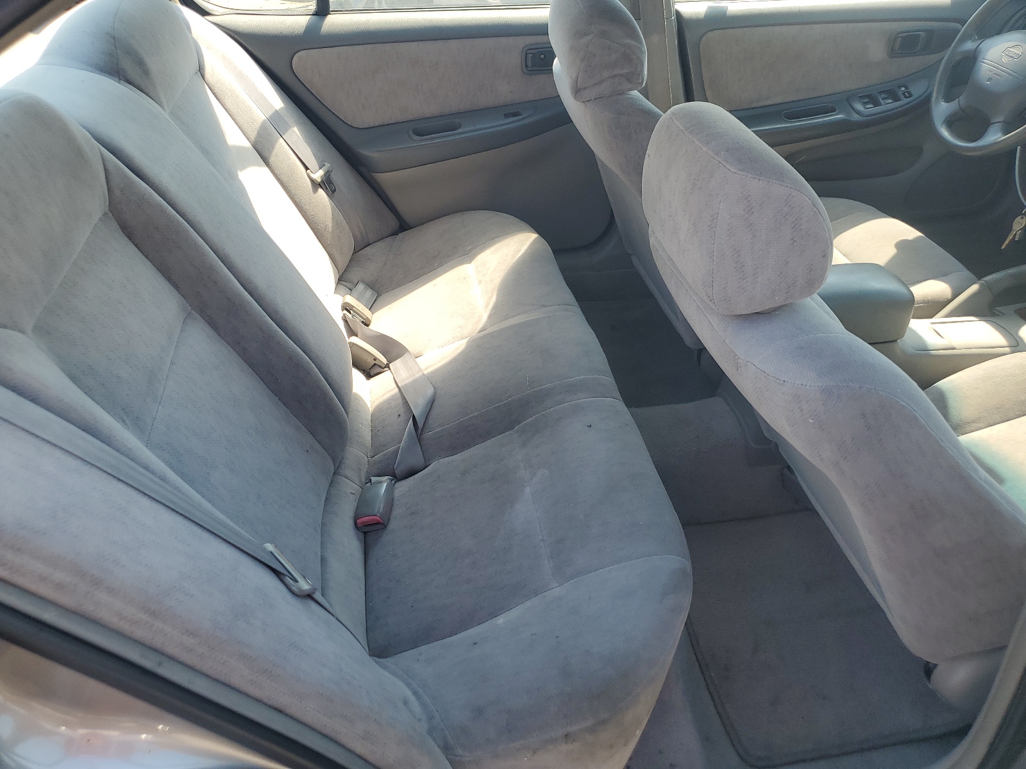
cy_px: 384
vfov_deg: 53.1
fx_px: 771
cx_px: 513
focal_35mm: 26
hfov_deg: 67.3
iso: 50
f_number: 1.5
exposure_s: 1/556
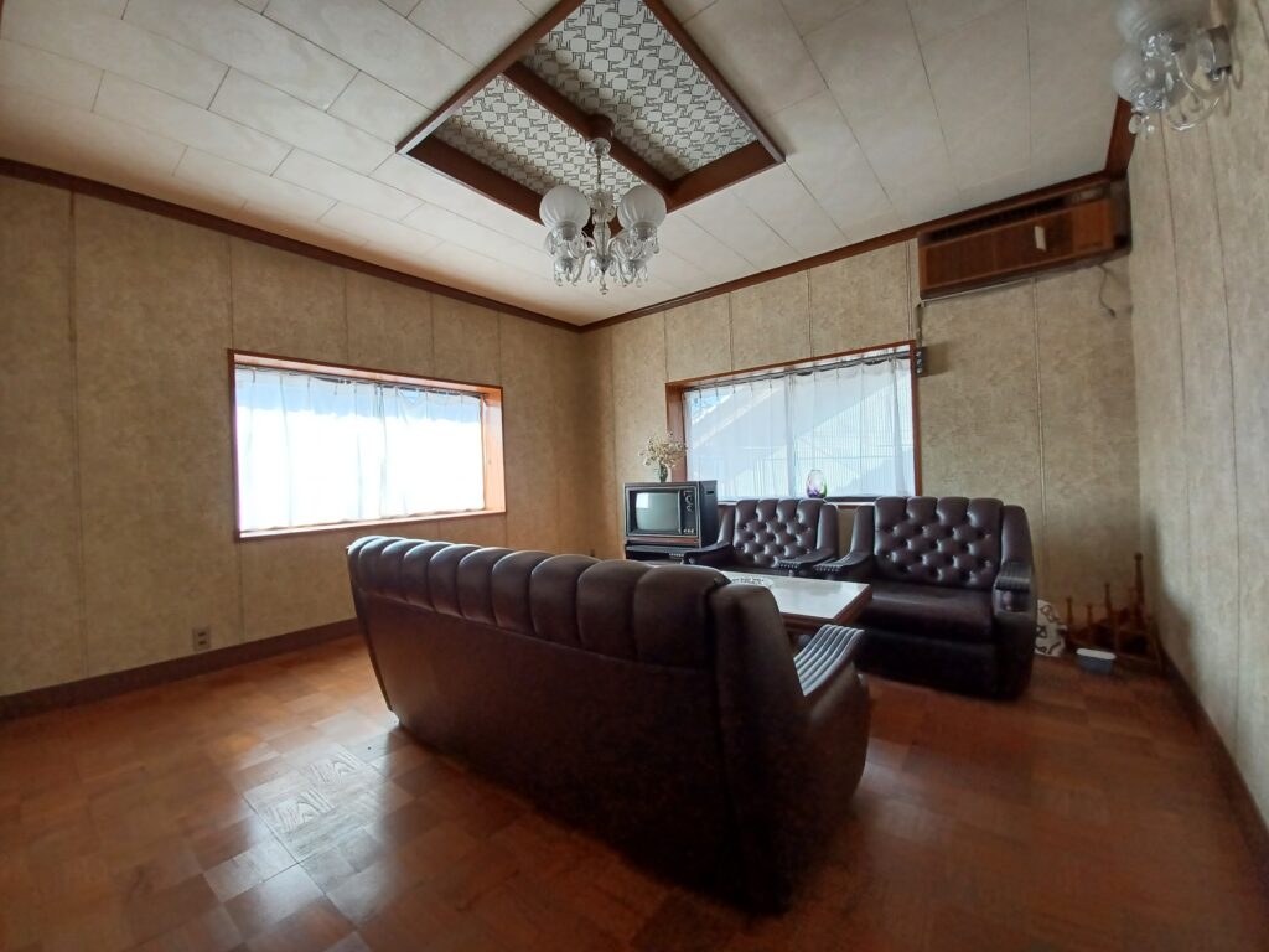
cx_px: 634
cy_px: 476
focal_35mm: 13
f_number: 2.2
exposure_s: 1/60
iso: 64
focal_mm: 1.42
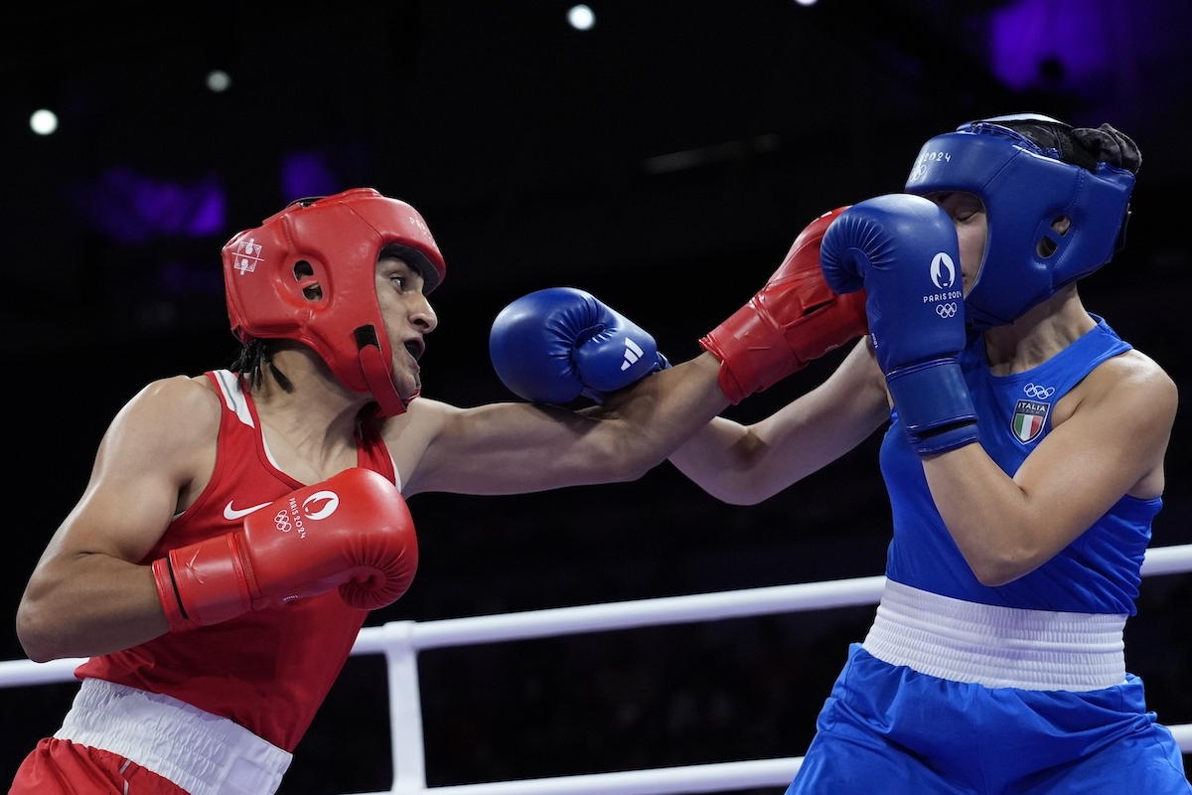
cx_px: 596
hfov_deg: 28.8
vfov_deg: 19.5
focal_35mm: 70
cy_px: 398
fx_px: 2318
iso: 2500
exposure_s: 1/3200
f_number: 2.8
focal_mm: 70
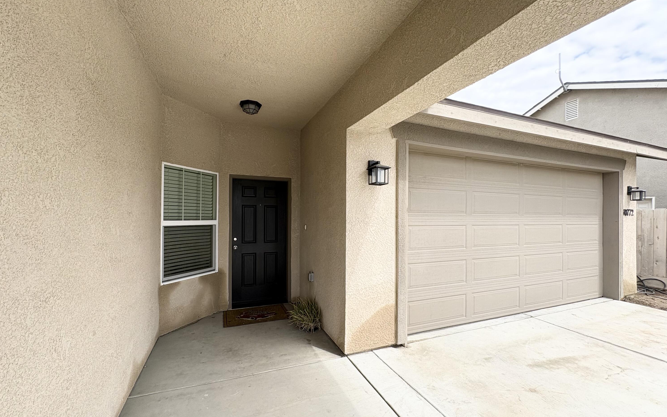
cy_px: 215
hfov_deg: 101.5
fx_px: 273
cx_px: 332
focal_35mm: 15
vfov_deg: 74.8
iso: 40
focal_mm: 2.22
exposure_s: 1/544
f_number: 2.2
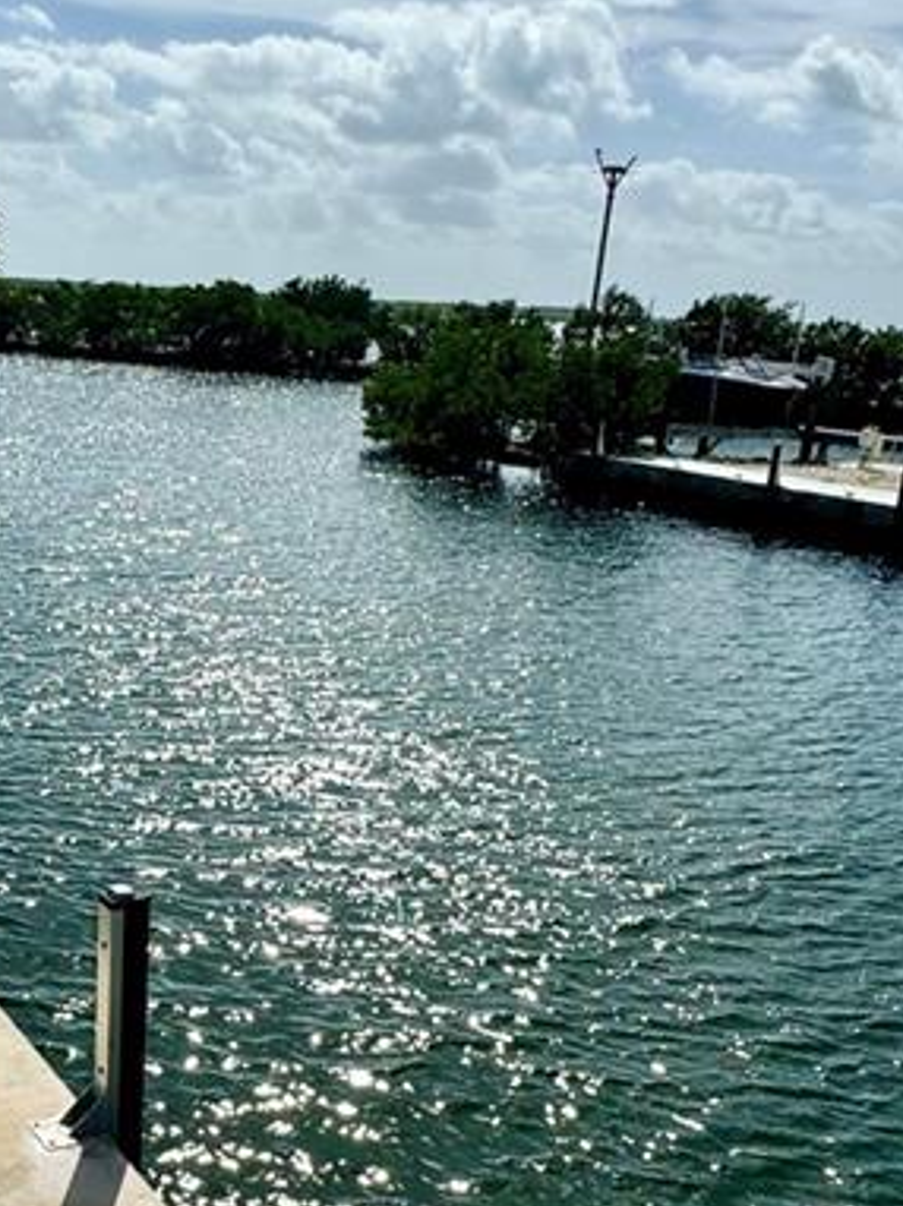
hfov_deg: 31.9
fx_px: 1532
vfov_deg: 42.4
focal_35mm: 44
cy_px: 805
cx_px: 167
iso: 40
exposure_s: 1/4630
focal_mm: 2.22
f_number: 2.2
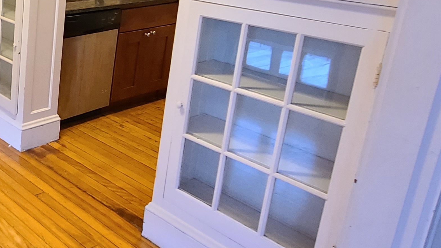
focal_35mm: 36
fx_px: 421
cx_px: -44
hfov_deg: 43.1
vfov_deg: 31.7
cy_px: 40
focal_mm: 2.2
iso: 640
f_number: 2.2
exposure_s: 1/24
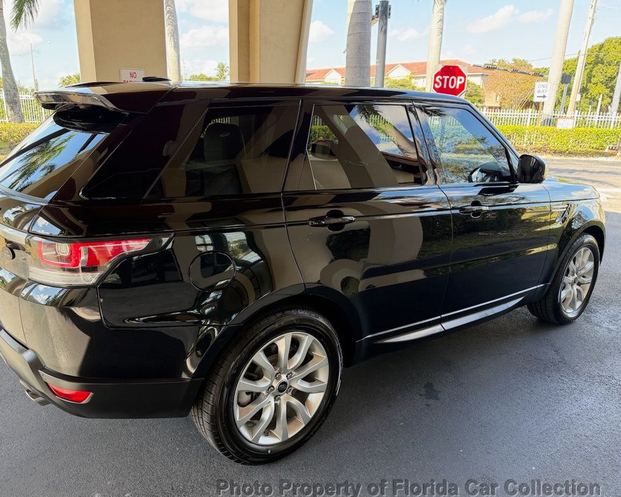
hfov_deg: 66.0
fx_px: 478
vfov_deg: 54.9
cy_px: 253
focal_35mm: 26
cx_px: 291
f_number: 1.78
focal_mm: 6.76
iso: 80
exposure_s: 1/190
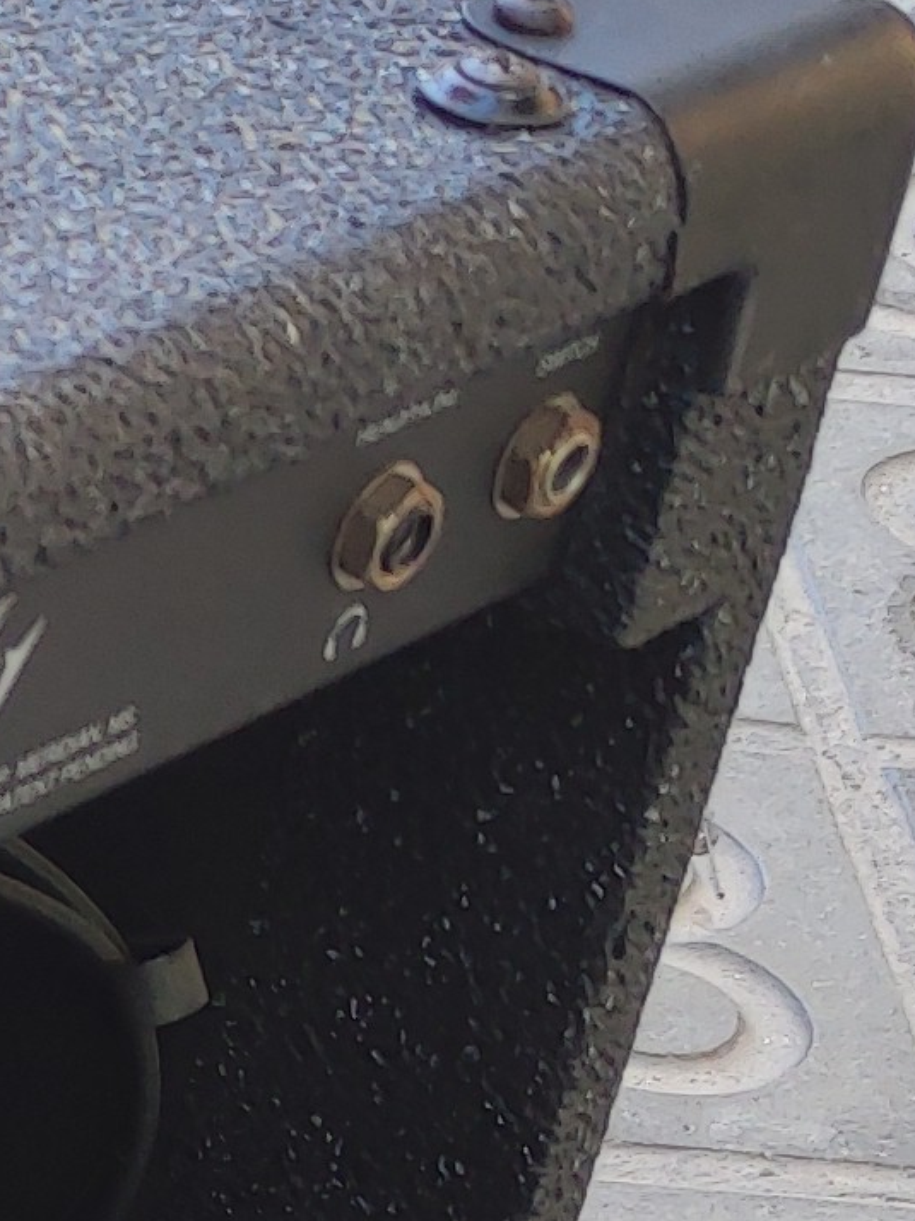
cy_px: 1951
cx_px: -1402
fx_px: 5713
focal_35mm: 162
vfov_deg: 11.6
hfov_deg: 8.3
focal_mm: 5.43
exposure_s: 1/100
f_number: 1.89
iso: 53
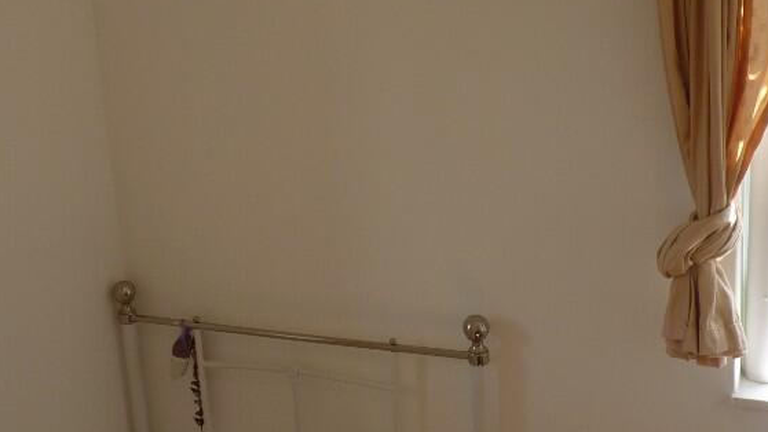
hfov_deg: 38.5
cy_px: 160
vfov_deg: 22.2
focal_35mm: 54
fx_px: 1100
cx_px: 347
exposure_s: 1/60
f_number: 2.8
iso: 80
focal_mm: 4.8
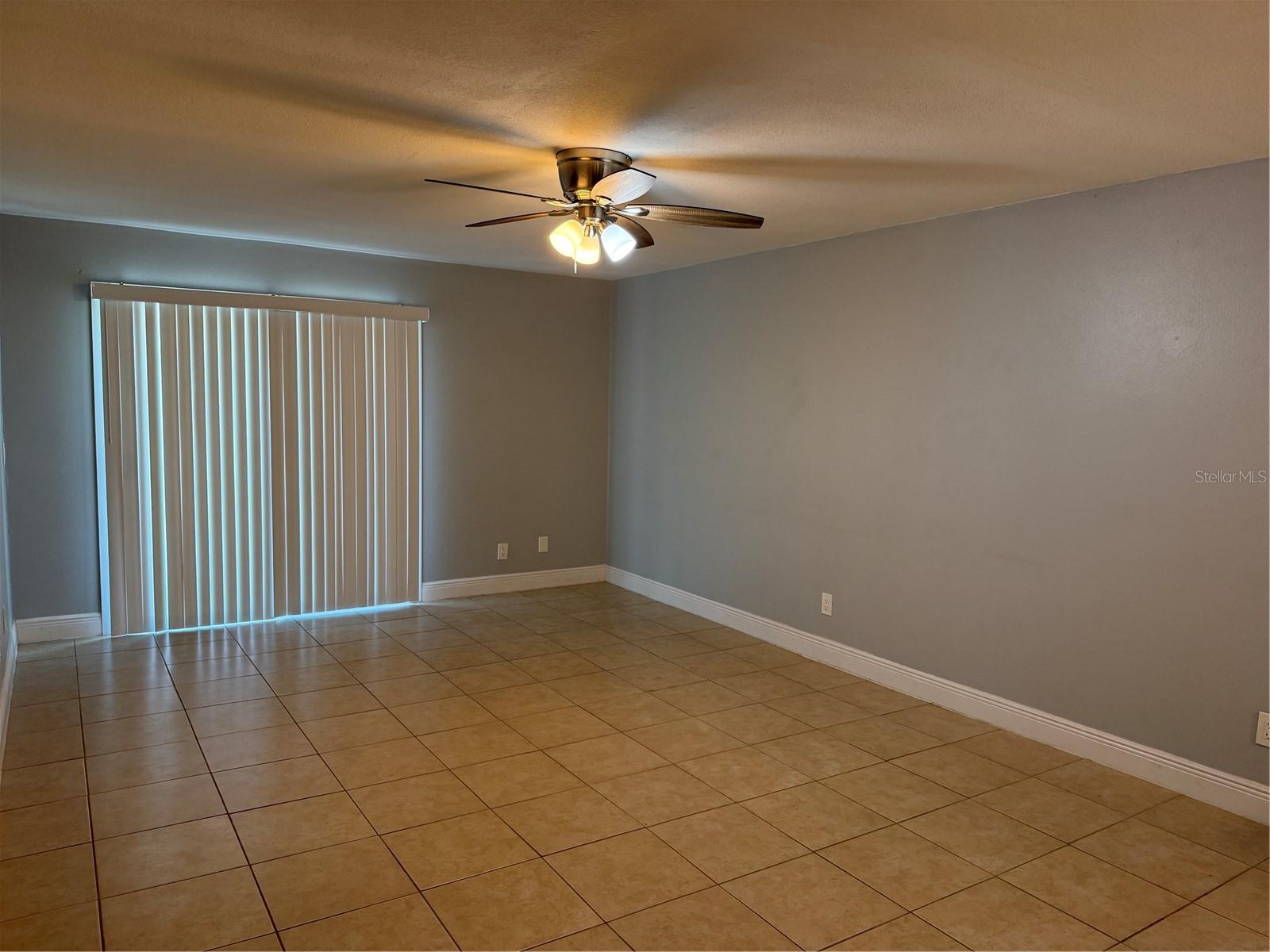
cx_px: 635
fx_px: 881
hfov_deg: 71.6
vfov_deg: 56.8
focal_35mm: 24
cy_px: 476
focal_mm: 6.76
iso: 200
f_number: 1.78
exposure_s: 1/120
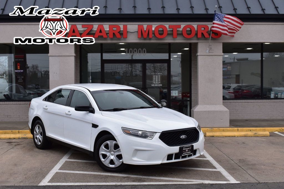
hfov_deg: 41.1
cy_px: 94
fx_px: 379
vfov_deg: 28.1
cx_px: 142
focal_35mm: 48
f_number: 10
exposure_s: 1/320
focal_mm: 32
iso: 400
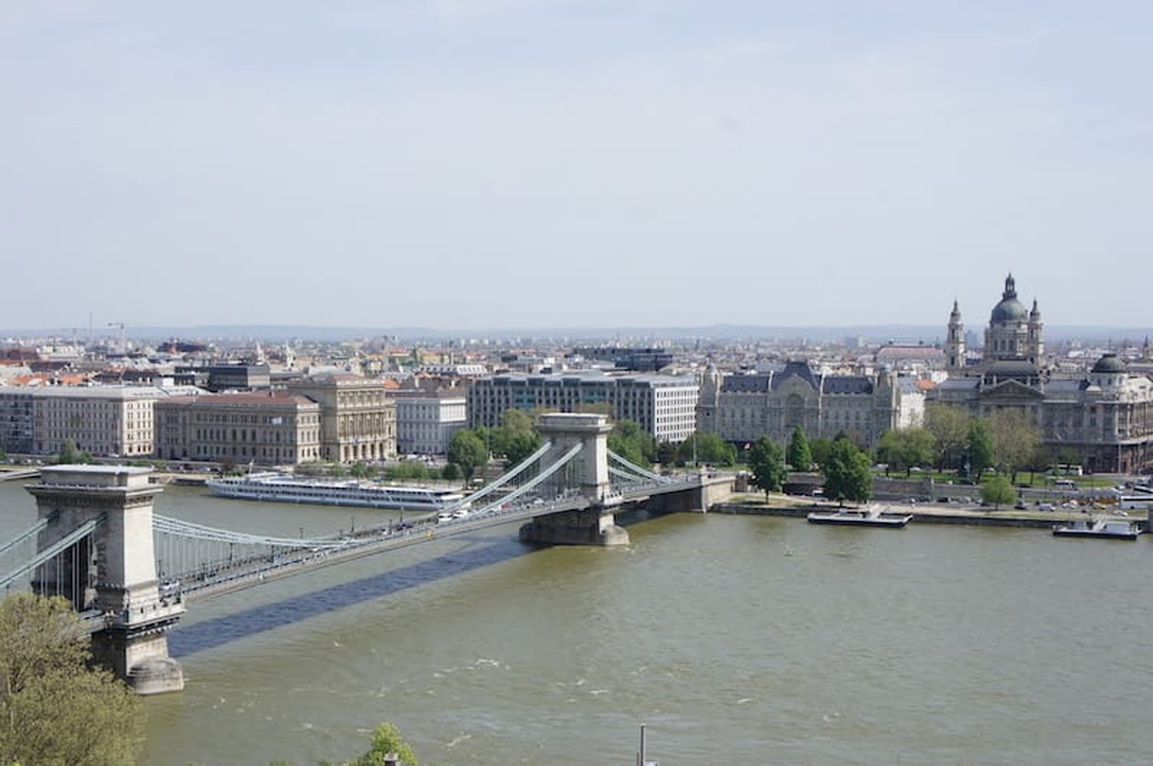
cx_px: 576
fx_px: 1471
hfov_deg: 42.8
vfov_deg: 29.2
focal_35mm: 46
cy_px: 383
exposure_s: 1/200
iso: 200
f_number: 13
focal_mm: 31
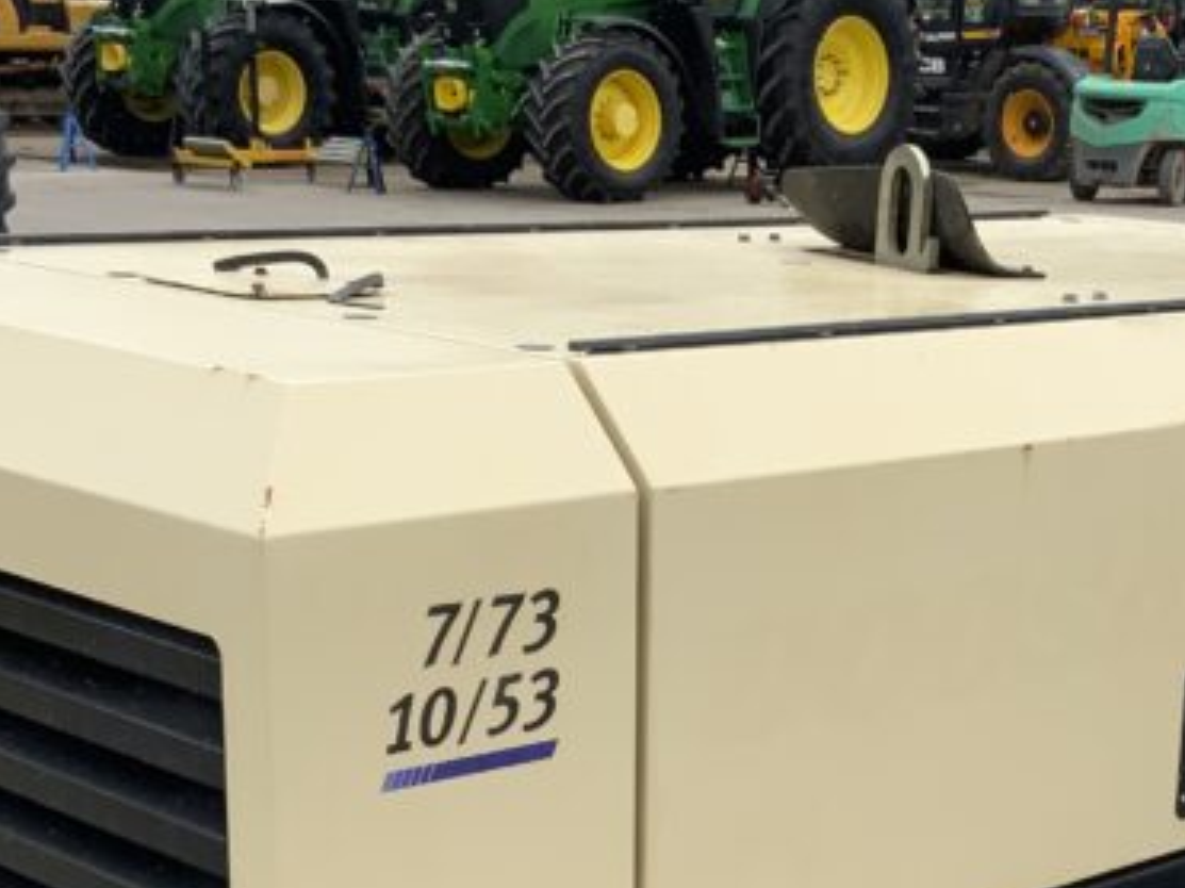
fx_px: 2738
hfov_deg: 24.1
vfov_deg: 18.1
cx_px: 914
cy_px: 811
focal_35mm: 80
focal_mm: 3
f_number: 1.8
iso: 16
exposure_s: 1/1195
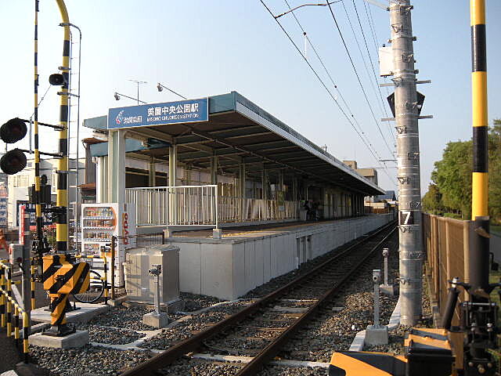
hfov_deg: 52.6
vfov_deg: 40.7
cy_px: 188
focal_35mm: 35
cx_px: 250
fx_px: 507
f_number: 3.8
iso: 64
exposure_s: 1/324
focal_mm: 5.9
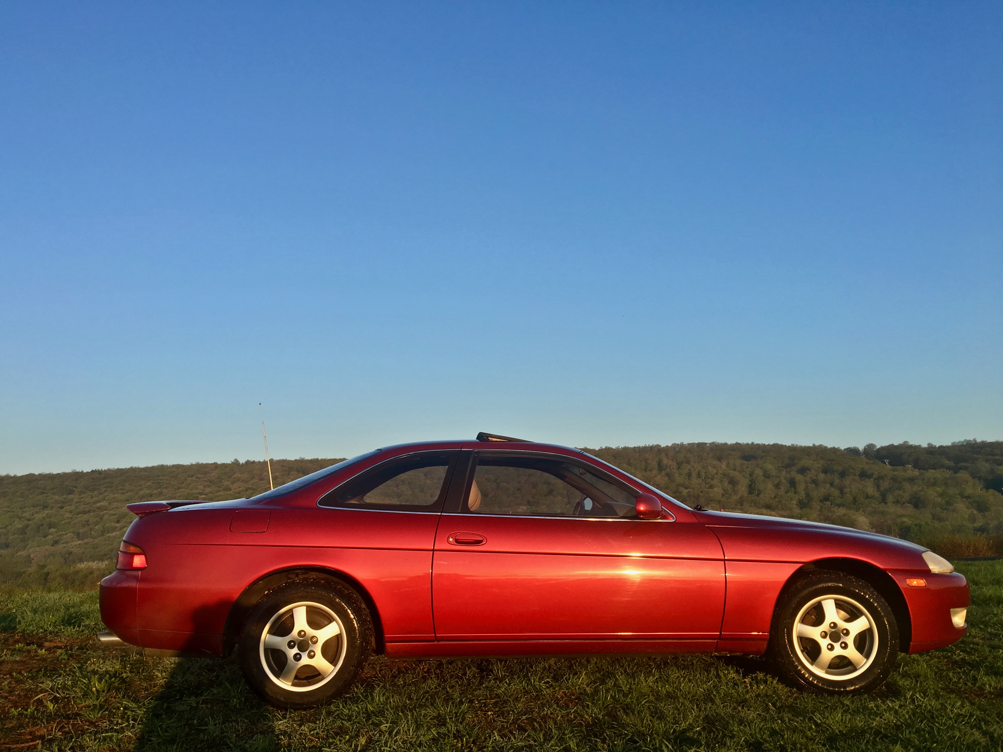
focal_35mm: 29
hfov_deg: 61.7
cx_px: 502
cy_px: 376
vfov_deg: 48.2
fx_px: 840
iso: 25
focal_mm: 4.15
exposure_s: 1/509
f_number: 2.2
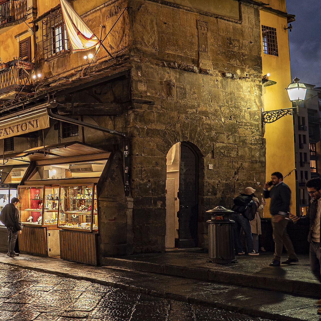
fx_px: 472
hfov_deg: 35.5
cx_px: 36
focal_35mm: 45
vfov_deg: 36.5
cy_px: 74
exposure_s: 1/10
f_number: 2.8
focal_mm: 12
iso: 200
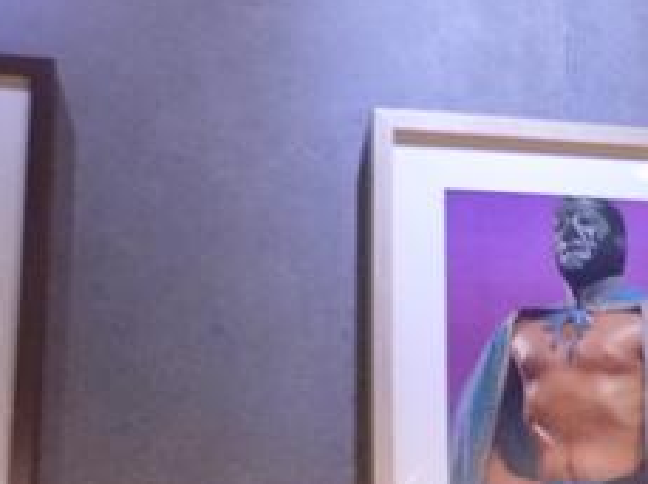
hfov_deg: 27.3
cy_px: 436
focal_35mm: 70
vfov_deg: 20.5
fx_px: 1308
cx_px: 518
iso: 400
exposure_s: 1/13
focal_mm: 4.4
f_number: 2.8
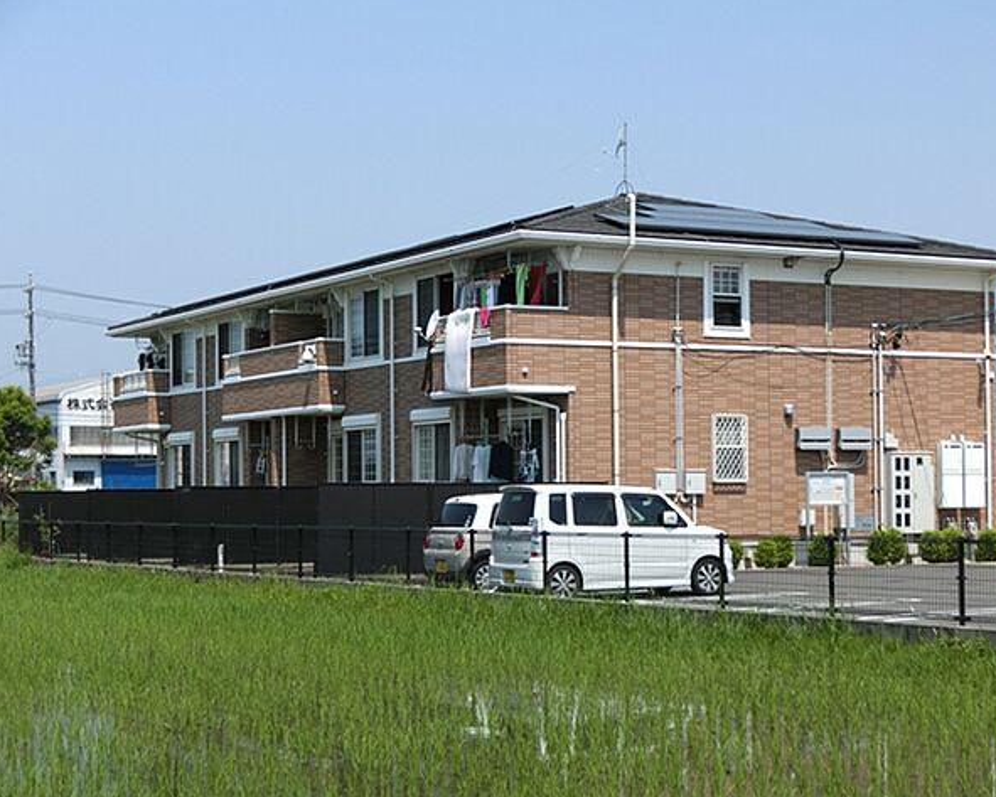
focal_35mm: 74
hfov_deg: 25.7
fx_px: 2182
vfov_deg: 20.7
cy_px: 396
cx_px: 531
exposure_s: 1/500
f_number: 4.9
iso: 80
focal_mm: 12.4
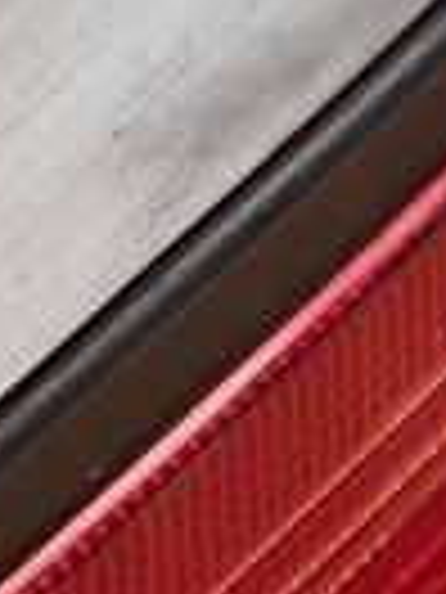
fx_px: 6734
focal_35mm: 392
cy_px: -234
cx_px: -788
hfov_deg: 3.7
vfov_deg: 5.0
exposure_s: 1/250
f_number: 2.8
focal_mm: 70
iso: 800
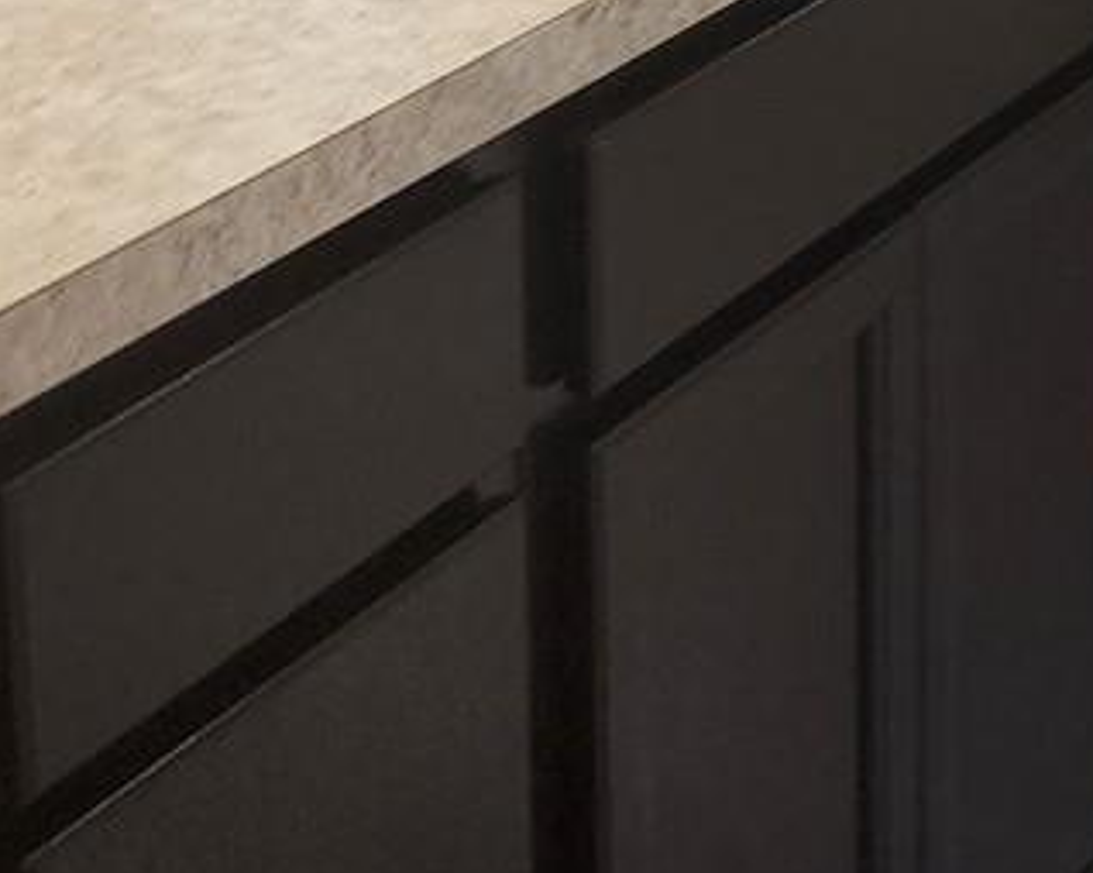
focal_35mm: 113
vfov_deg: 12.9
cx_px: 1031
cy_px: -433
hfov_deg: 16.7
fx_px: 3653
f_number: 1.8
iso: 143
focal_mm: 6.4
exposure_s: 1/59
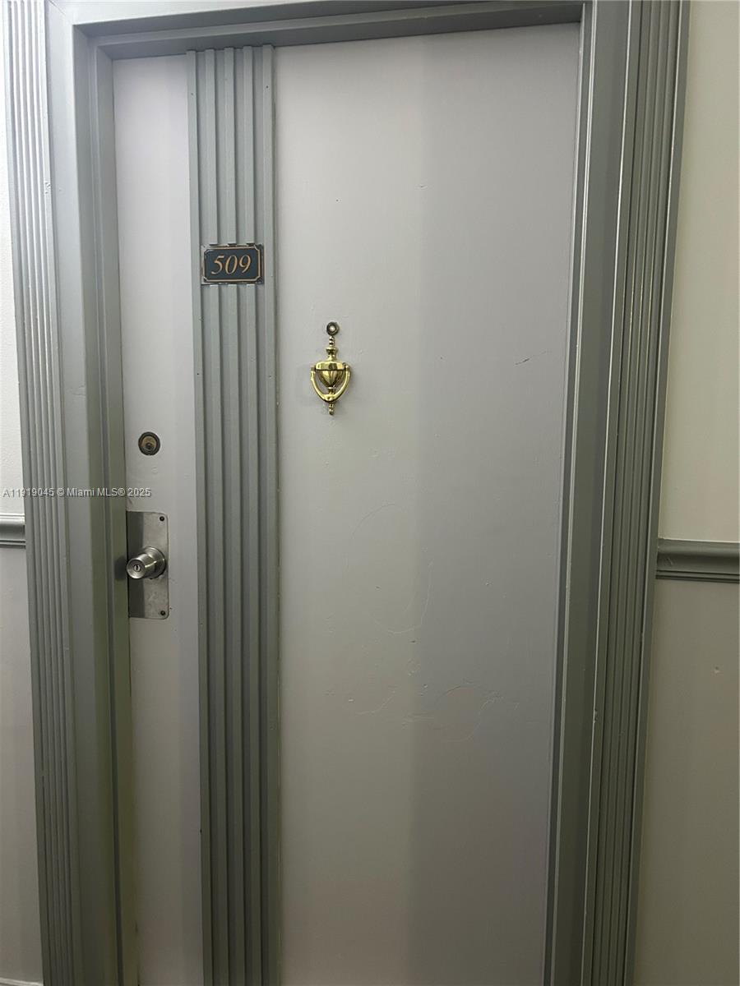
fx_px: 741
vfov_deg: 67.3
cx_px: 370
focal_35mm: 26
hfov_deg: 53.1
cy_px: 493
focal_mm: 5.7
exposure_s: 1/40
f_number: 1.5
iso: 500
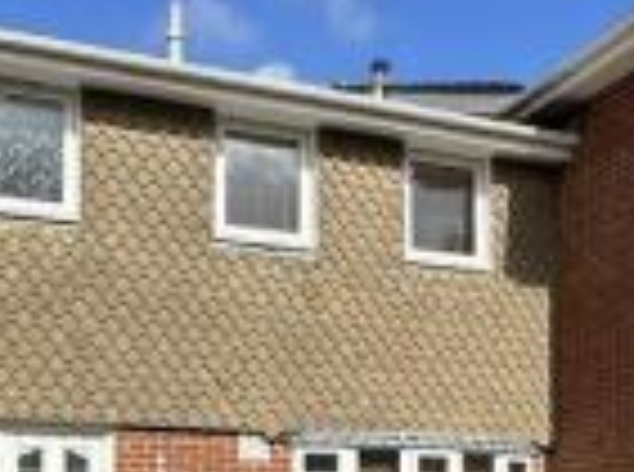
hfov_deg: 33.3
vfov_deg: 23.6
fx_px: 1060
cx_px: 290
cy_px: 519
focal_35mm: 58
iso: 50
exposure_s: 1/1984
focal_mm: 2.22
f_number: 2.2
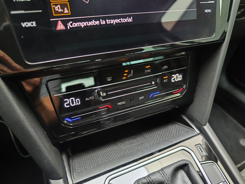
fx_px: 163
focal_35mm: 23
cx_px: 122
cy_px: 92
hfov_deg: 73.9
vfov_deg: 58.9
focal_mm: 7.01
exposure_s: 1/33.3
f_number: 1.69
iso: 2949
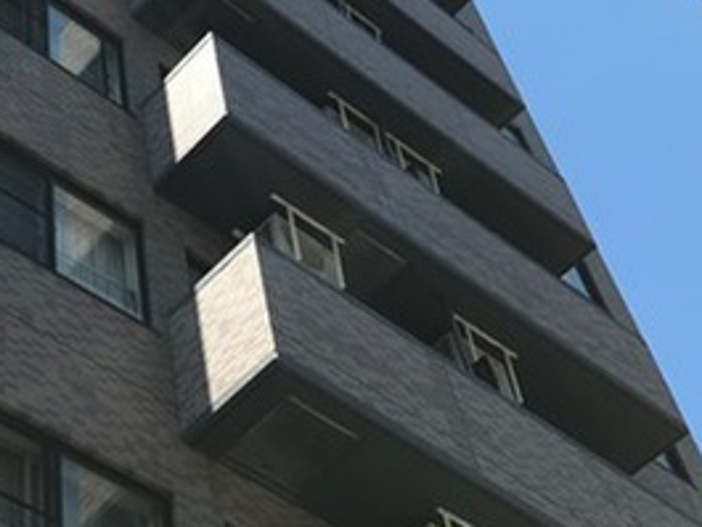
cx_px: 193
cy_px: 213
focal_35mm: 74
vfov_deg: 19.9
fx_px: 1501
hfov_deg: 26.1
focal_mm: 3.99
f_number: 1.8
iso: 20
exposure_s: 1/1182
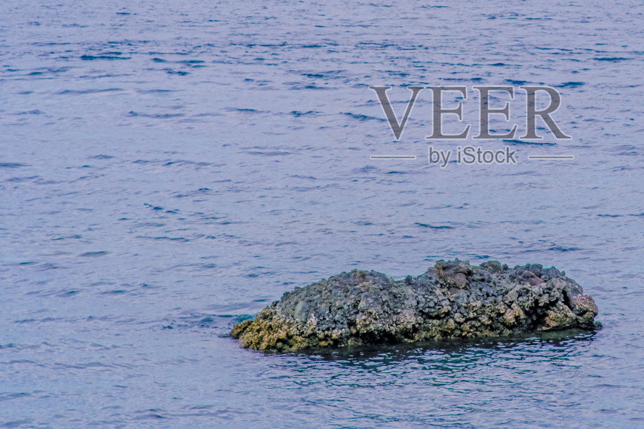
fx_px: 3470
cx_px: 471
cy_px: 128
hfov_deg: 10.6
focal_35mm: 194
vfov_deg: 7.1
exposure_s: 1/160
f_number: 5
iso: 200
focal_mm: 85
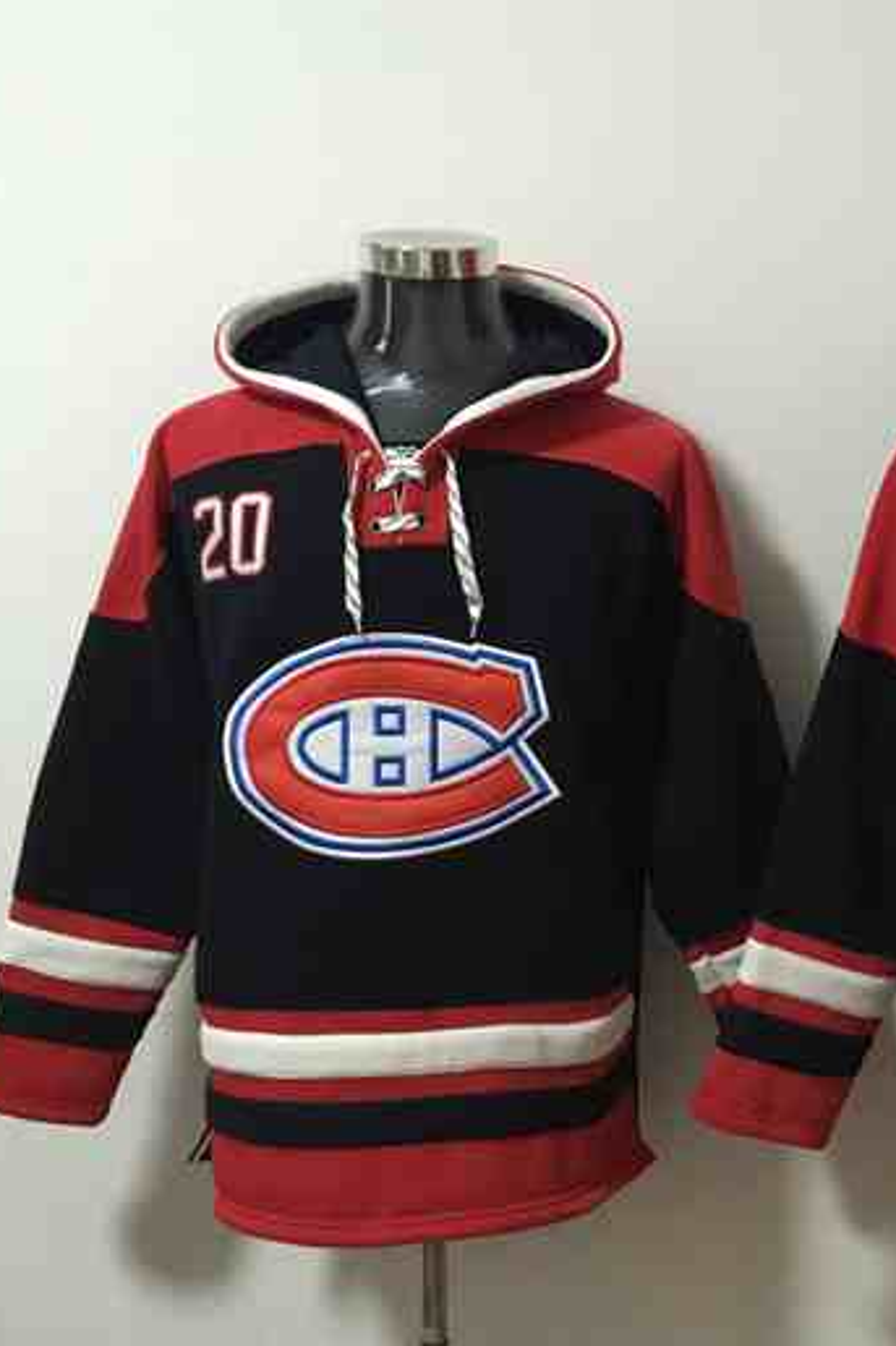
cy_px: 676
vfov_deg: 47.4
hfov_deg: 30.9
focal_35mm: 41
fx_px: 1532
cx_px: 836
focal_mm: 4.15
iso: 200
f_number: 2.2
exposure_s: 1/8
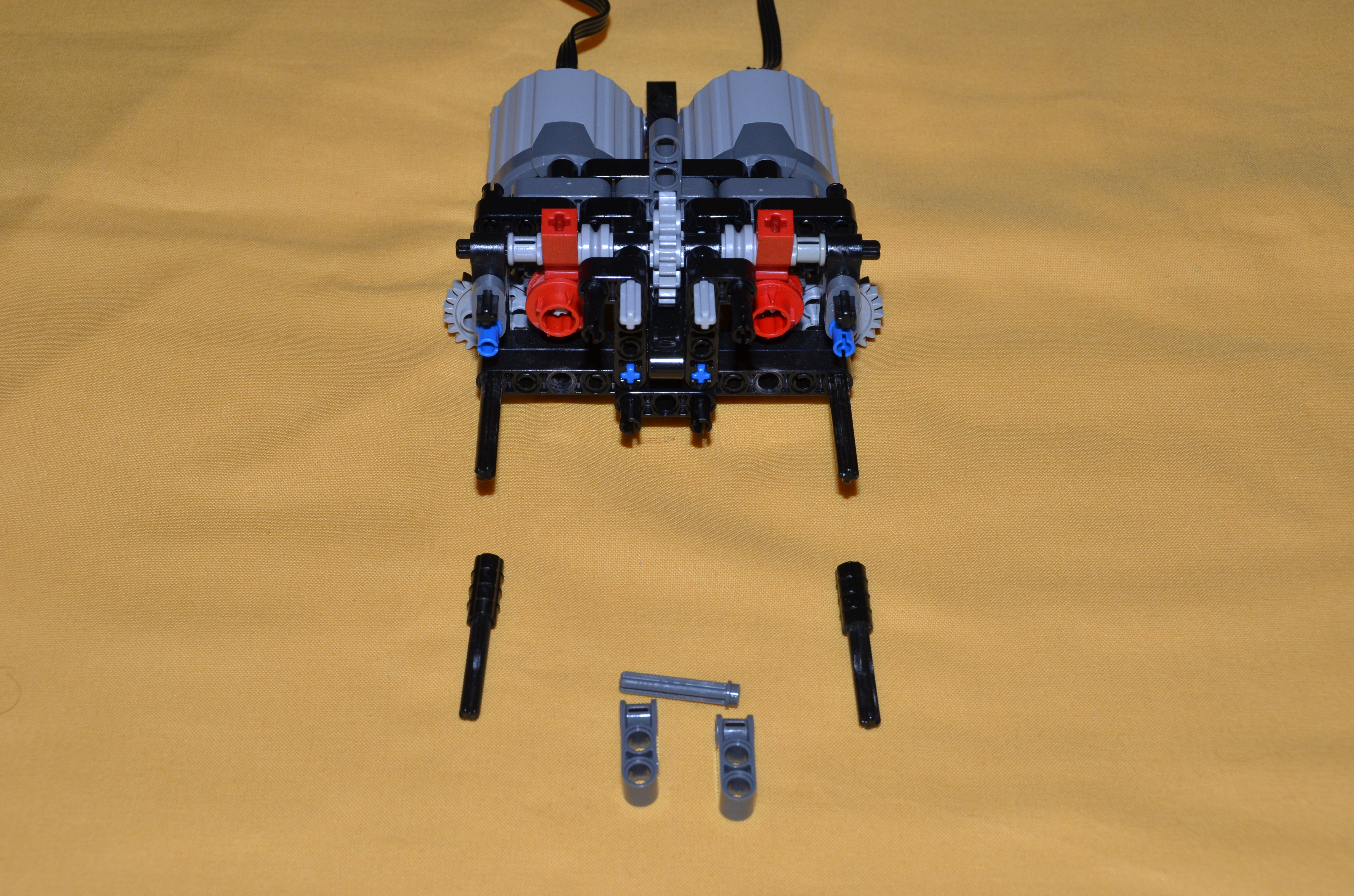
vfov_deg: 21.5
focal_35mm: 63
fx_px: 2365
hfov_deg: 32.0
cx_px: 677
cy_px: 448
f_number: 9
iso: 400
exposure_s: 1/60
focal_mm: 42
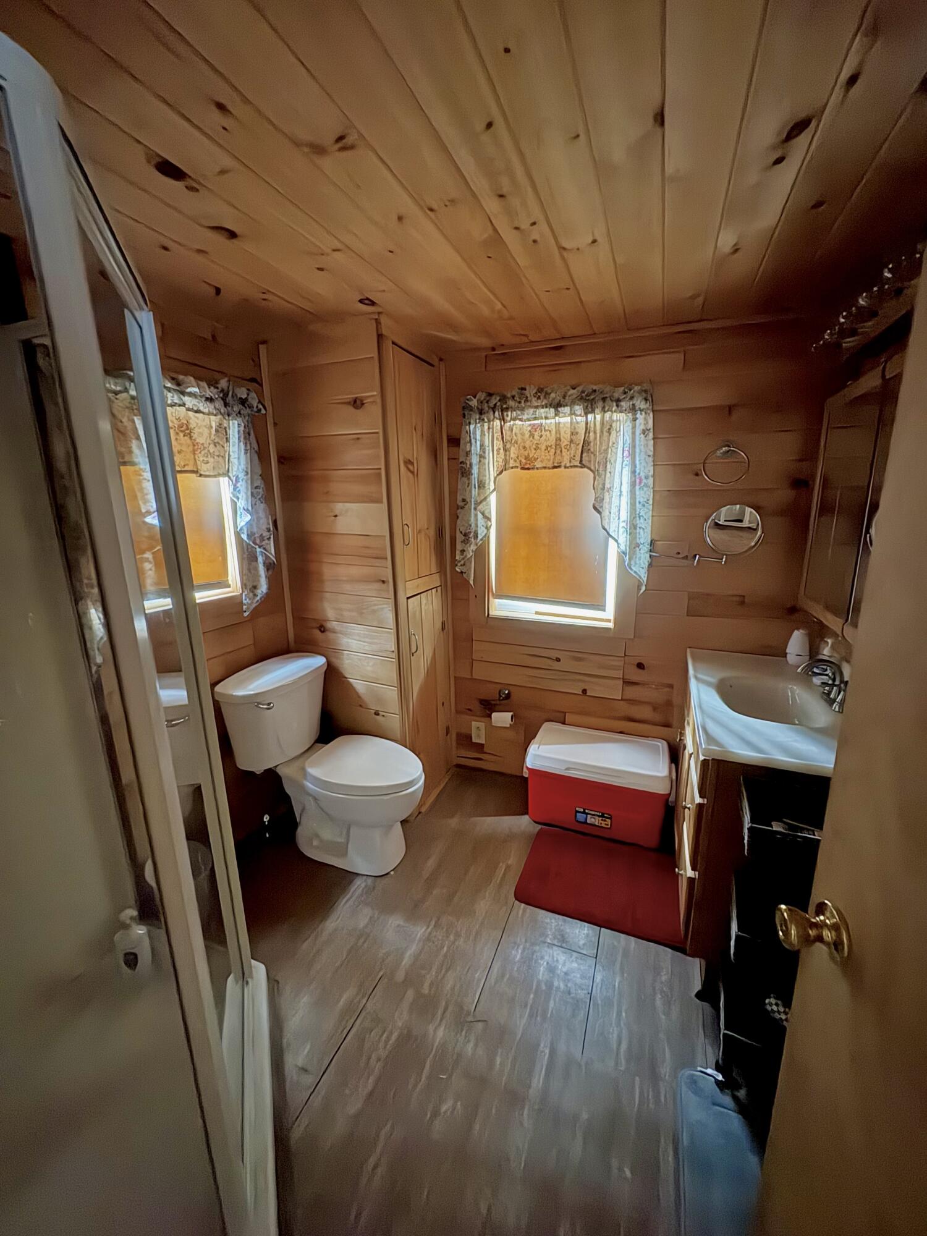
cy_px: 618
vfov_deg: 102.1
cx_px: 464
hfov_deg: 85.7
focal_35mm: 14
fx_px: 500
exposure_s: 1/8
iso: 2500
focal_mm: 2.22
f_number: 2.2
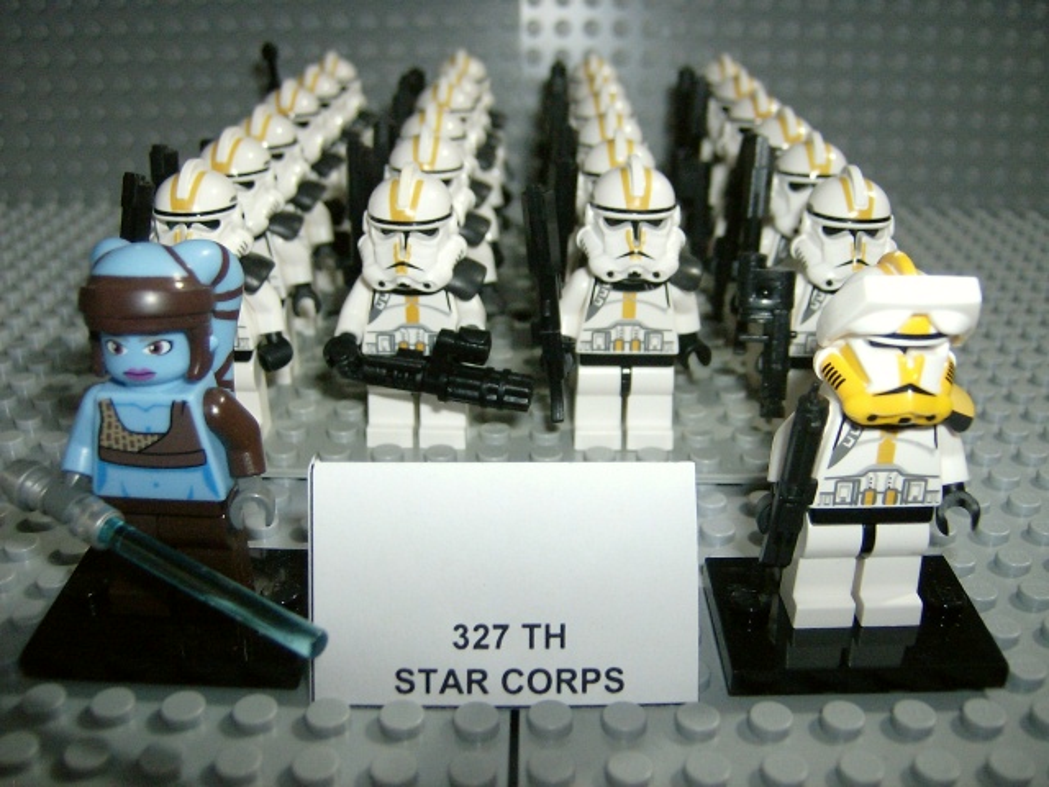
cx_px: 524
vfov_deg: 39.7
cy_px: 394
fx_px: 1091
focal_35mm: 36
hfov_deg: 51.4
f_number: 2.8
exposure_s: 1/60
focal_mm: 6
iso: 200
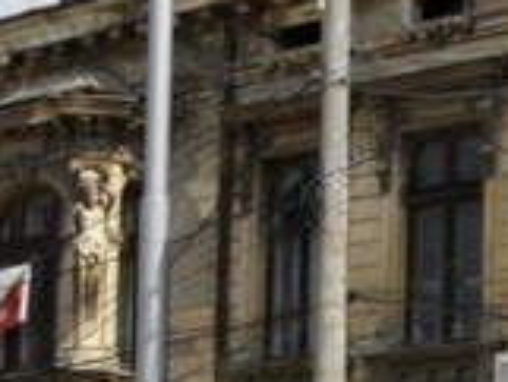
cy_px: 357
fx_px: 2335
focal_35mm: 159
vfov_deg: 9.3
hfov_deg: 12.3
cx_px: 451
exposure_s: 1/500
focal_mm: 5.7
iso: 100
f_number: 5.5
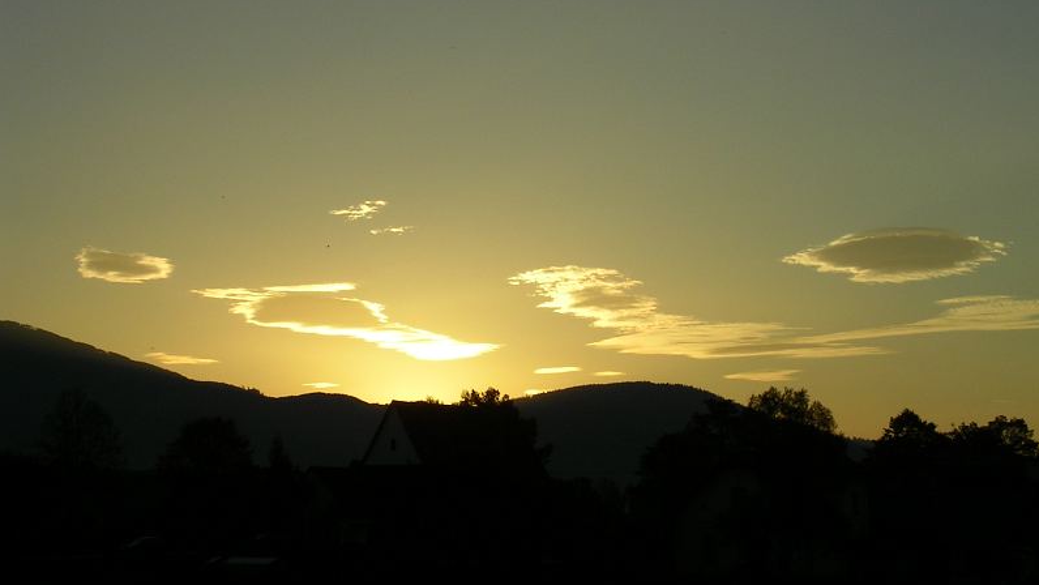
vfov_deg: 13.2
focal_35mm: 92
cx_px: 521
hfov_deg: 23.2
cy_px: 283
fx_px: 2535
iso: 50
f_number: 7.2
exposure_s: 1/492
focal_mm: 13.1
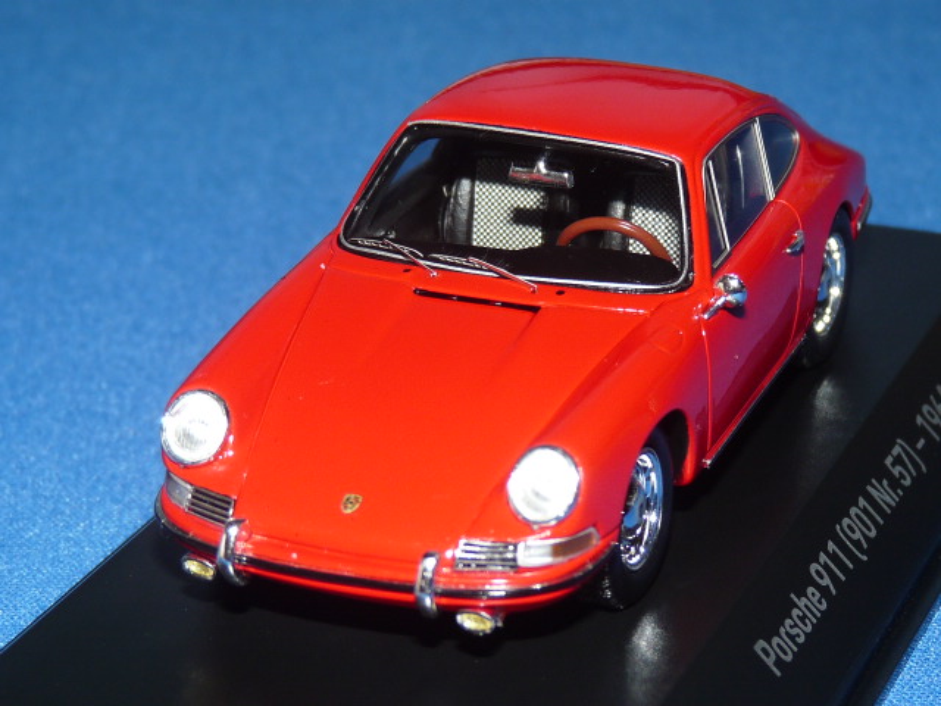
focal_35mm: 119
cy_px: 353
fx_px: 3235
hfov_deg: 16.6
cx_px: 470
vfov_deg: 12.5
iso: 100
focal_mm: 11.9
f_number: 3.4
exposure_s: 1/40
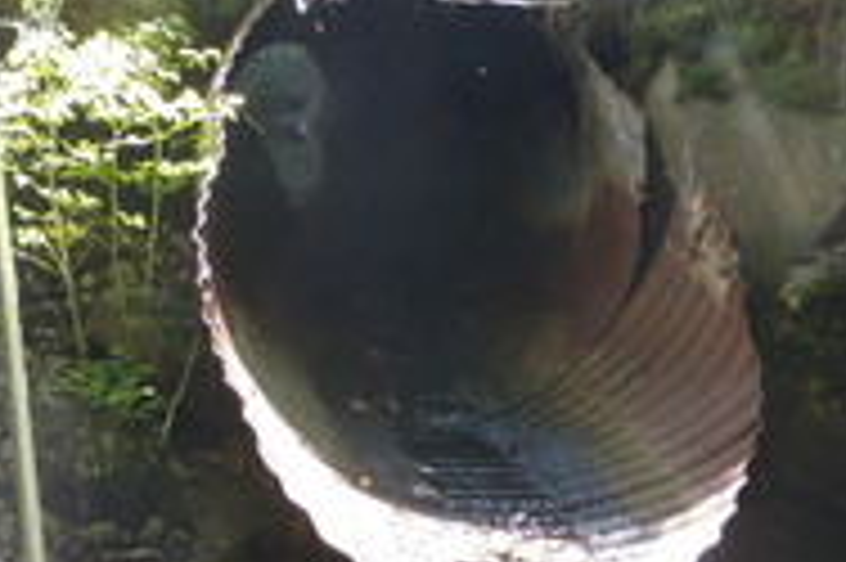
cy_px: 202
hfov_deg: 31.3
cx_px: 126
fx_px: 1456
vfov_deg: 21.8
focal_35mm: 62
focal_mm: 5
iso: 80
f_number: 3.5
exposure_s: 1/30
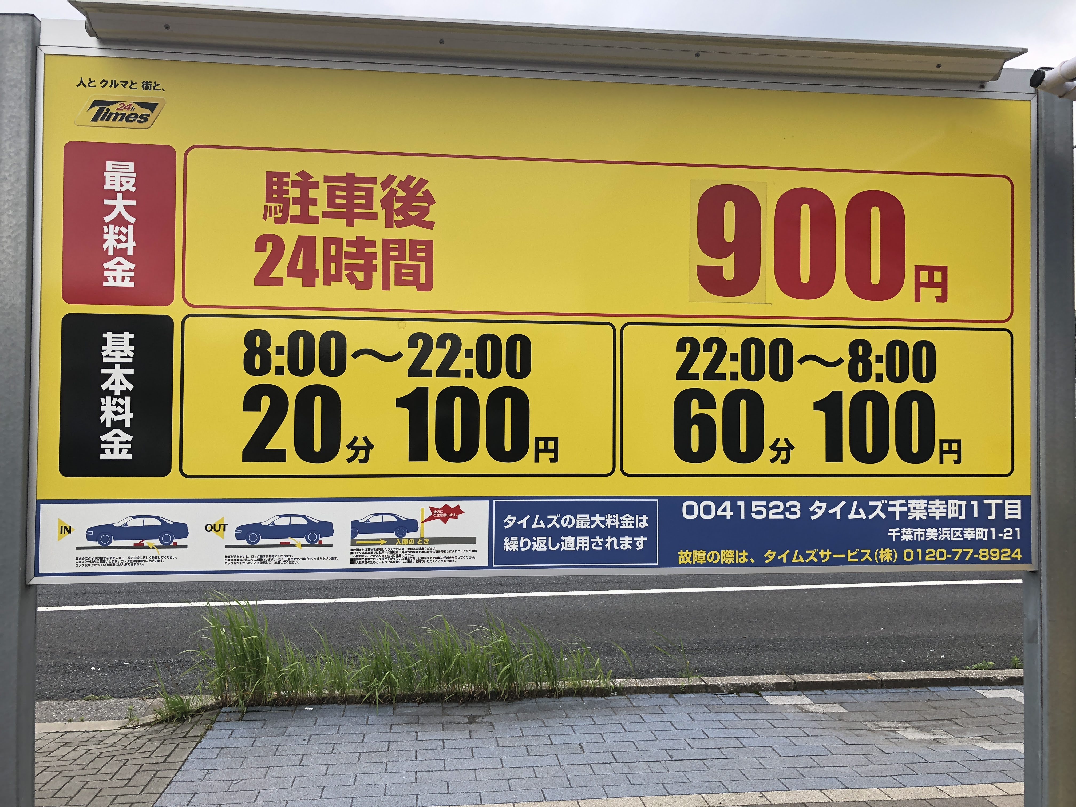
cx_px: 538
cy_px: 404
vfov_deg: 49.7
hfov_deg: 63.4
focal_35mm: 28
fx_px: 870
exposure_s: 1/631
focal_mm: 3.99
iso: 20
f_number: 1.8
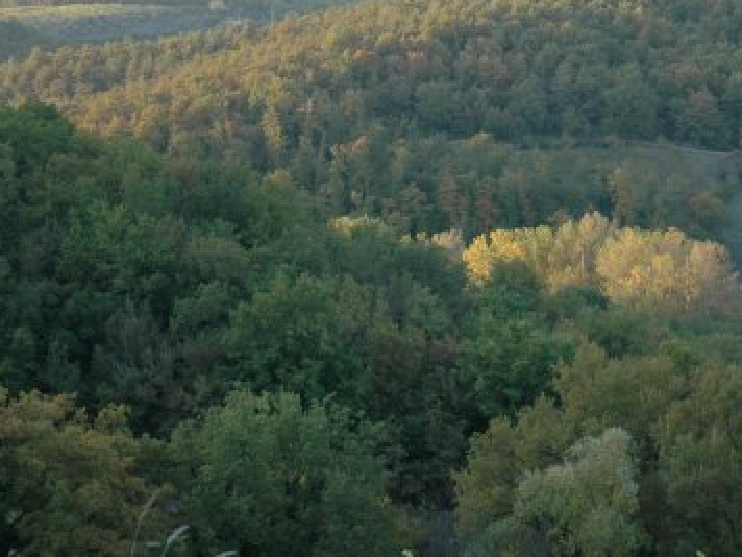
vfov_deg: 10.6
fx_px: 3001
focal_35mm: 140
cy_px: 261
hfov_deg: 14.0
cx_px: 575
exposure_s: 1/100
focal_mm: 48
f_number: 5
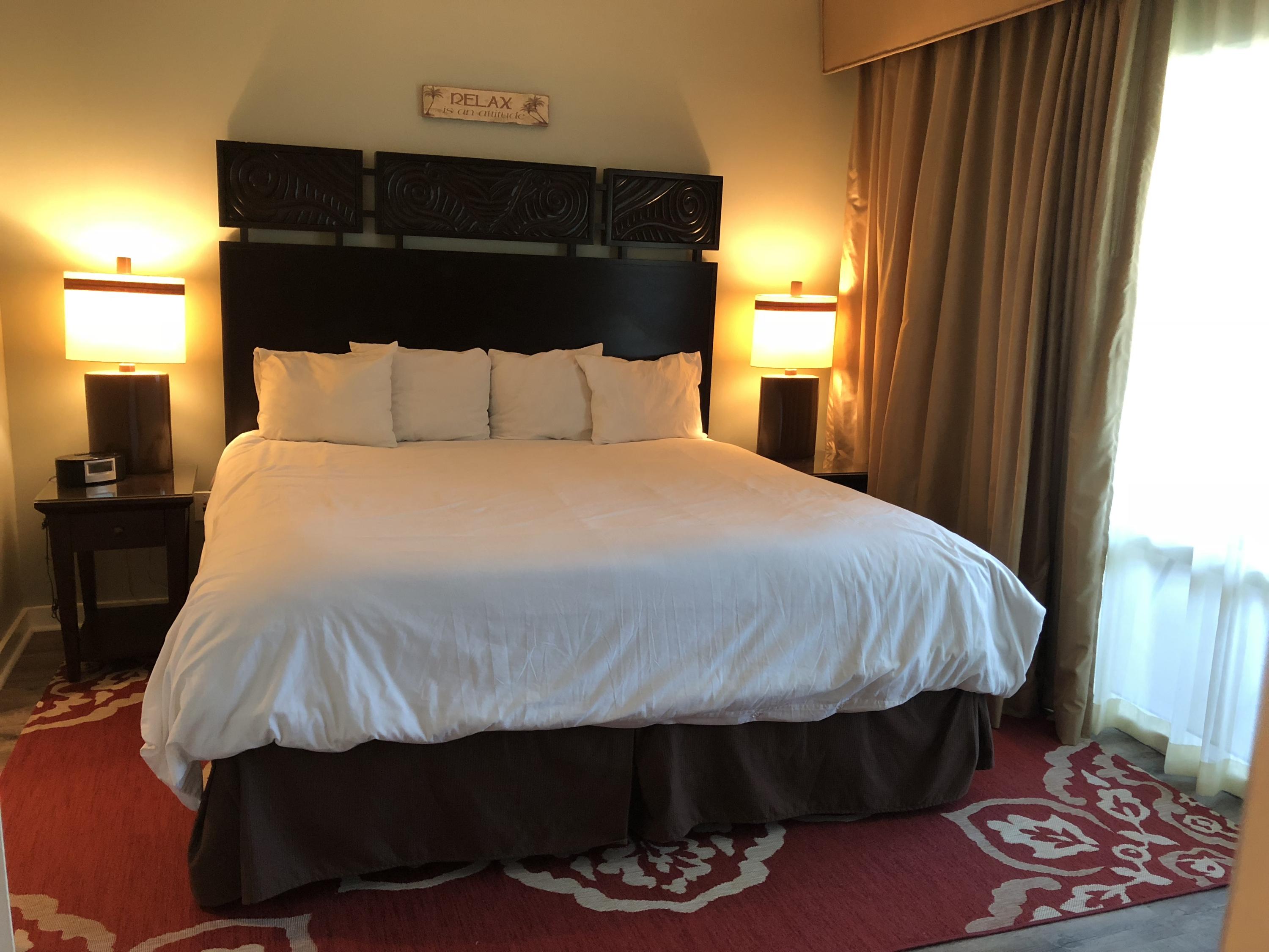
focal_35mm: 29
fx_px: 1063
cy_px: 476
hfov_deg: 61.7
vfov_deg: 48.2
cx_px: 634
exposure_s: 1/15
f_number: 1.8
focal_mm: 3.99
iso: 80
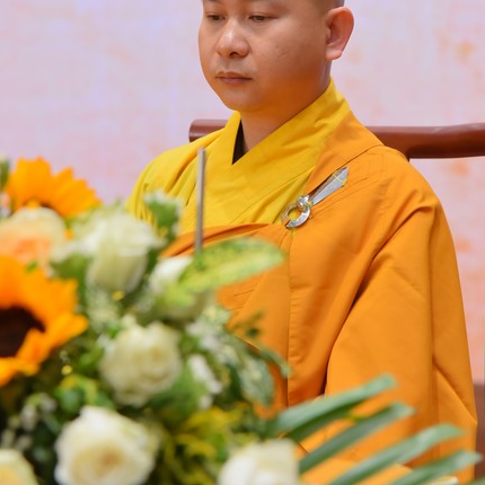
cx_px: 243
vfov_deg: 12.1
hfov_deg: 12.1
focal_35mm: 144
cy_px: 170
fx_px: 2283
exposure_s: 1/125
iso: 1250
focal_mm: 112
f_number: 5.6
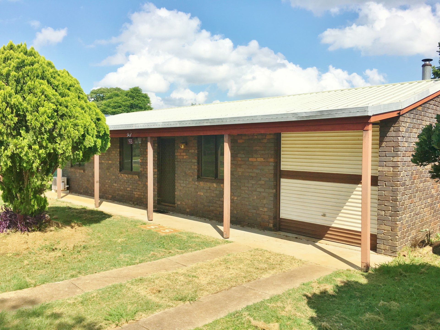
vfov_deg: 48.2
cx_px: 220
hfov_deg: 61.7
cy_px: 165
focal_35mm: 29
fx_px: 369
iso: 25
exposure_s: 1/2137
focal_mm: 4.15
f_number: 2.2
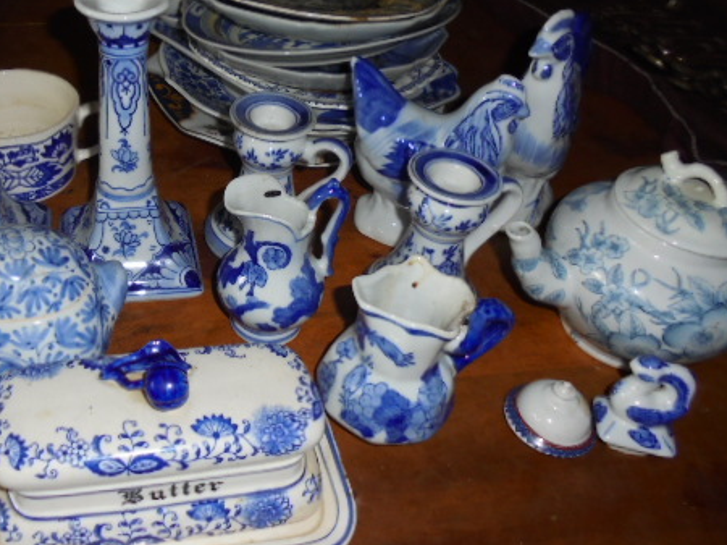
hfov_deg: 49.1
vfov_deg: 38.5
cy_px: 226
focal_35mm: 37
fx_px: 777
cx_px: 228
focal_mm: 4.6
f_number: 3.5
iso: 200
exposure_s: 1/30
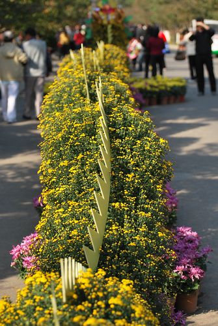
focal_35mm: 112
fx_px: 1018
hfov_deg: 12.2
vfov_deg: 18.2
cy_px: 163
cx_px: 109
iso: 200
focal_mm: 75
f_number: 4.8
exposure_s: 1/1000
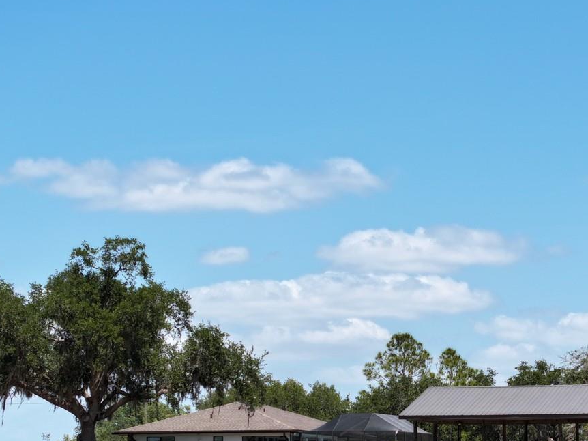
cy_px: 377
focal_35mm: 130
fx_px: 2208
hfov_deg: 15.1
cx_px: 409
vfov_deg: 11.3
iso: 100
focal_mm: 19.35
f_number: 2.8
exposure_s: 1/1000
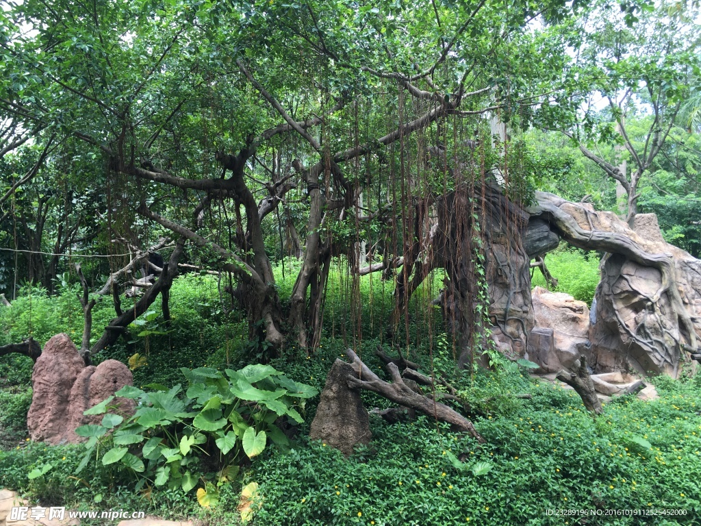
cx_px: 350
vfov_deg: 48.2
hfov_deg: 61.7
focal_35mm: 29
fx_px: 587
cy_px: 263
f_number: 2.2
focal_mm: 4.15
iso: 25
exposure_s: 1/199
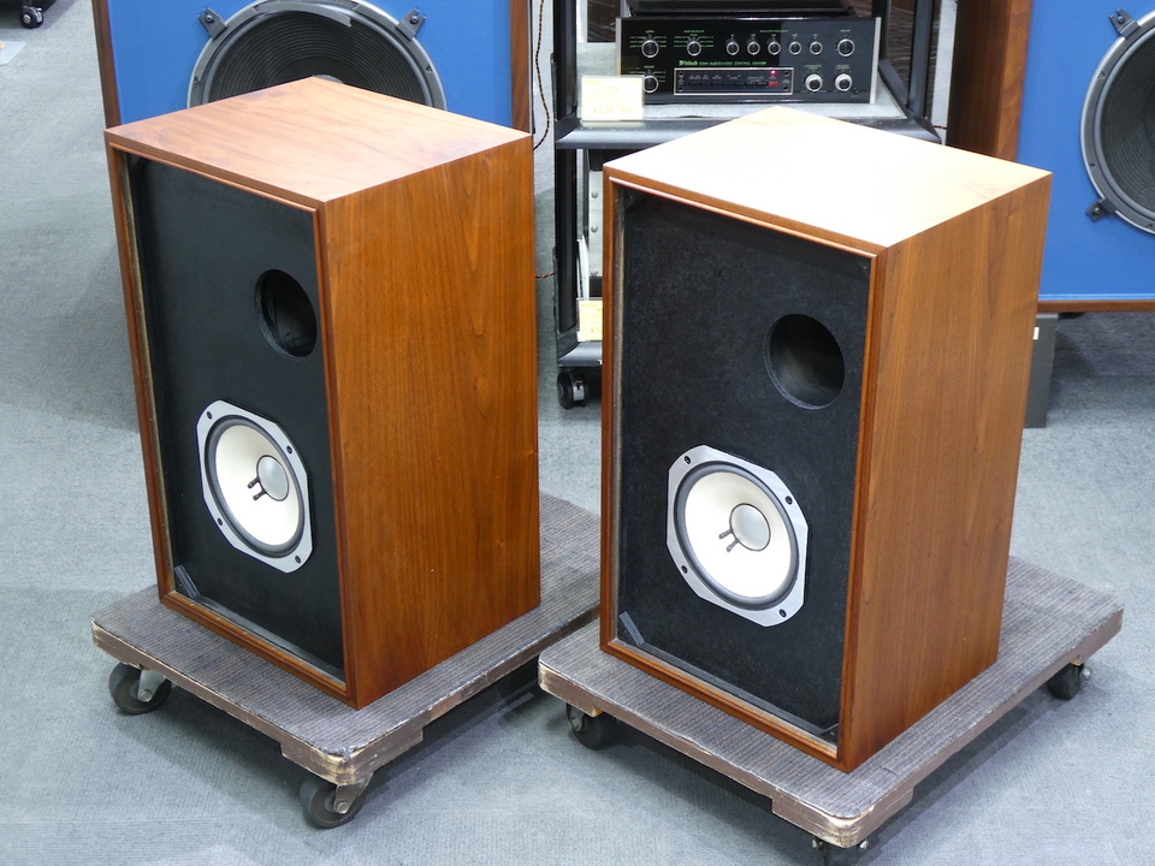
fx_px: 1802
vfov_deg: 27.0
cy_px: 433
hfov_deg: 35.5
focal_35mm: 54
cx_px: 578
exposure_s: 1/2
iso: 200
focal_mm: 9.6
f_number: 4.1
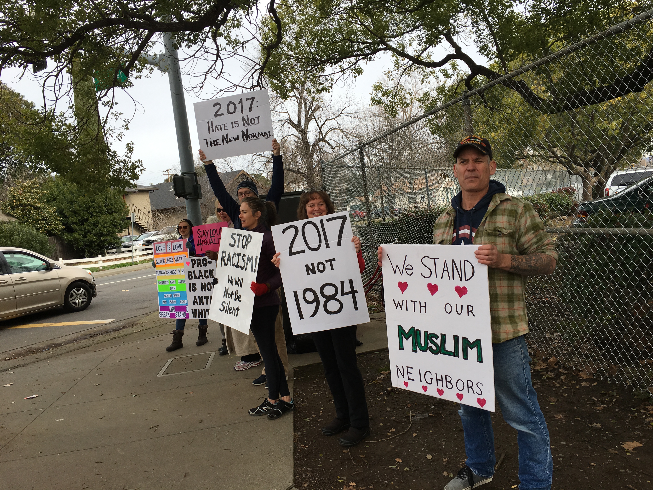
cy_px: 245
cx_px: 326
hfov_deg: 61.7
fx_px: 547
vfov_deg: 48.2
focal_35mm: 29
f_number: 2.2
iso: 25
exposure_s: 1/620
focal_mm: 4.15
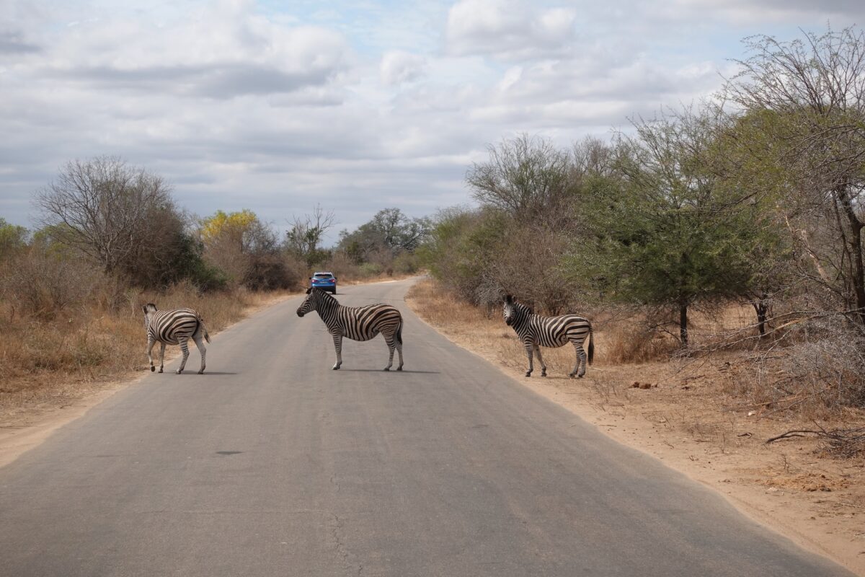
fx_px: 1682
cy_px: 288
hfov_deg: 28.8
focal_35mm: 70
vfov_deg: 19.5
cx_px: 432
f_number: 5.6
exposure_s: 1/667
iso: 125
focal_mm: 25.7
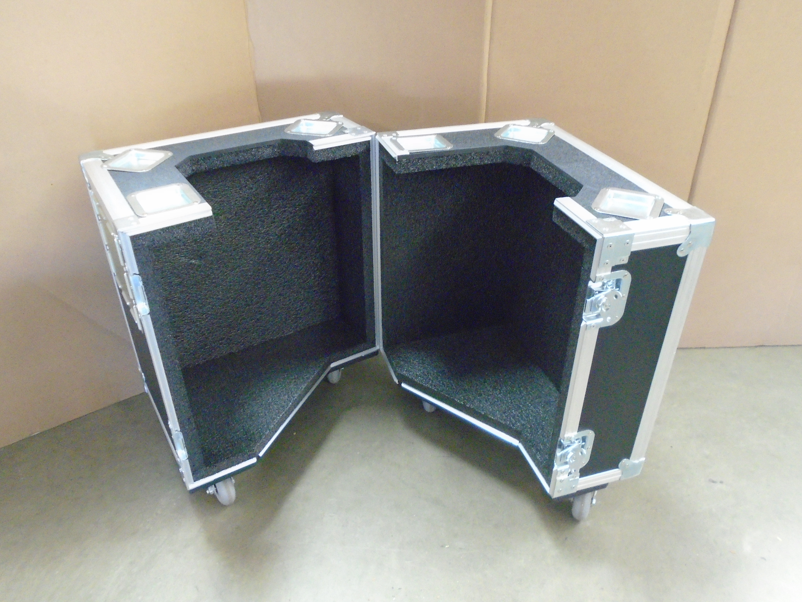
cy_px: 301
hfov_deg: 67.3
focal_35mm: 26
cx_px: 401
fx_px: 602
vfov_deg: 53.1
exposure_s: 1/15
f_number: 3.2
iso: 800
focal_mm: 4.6
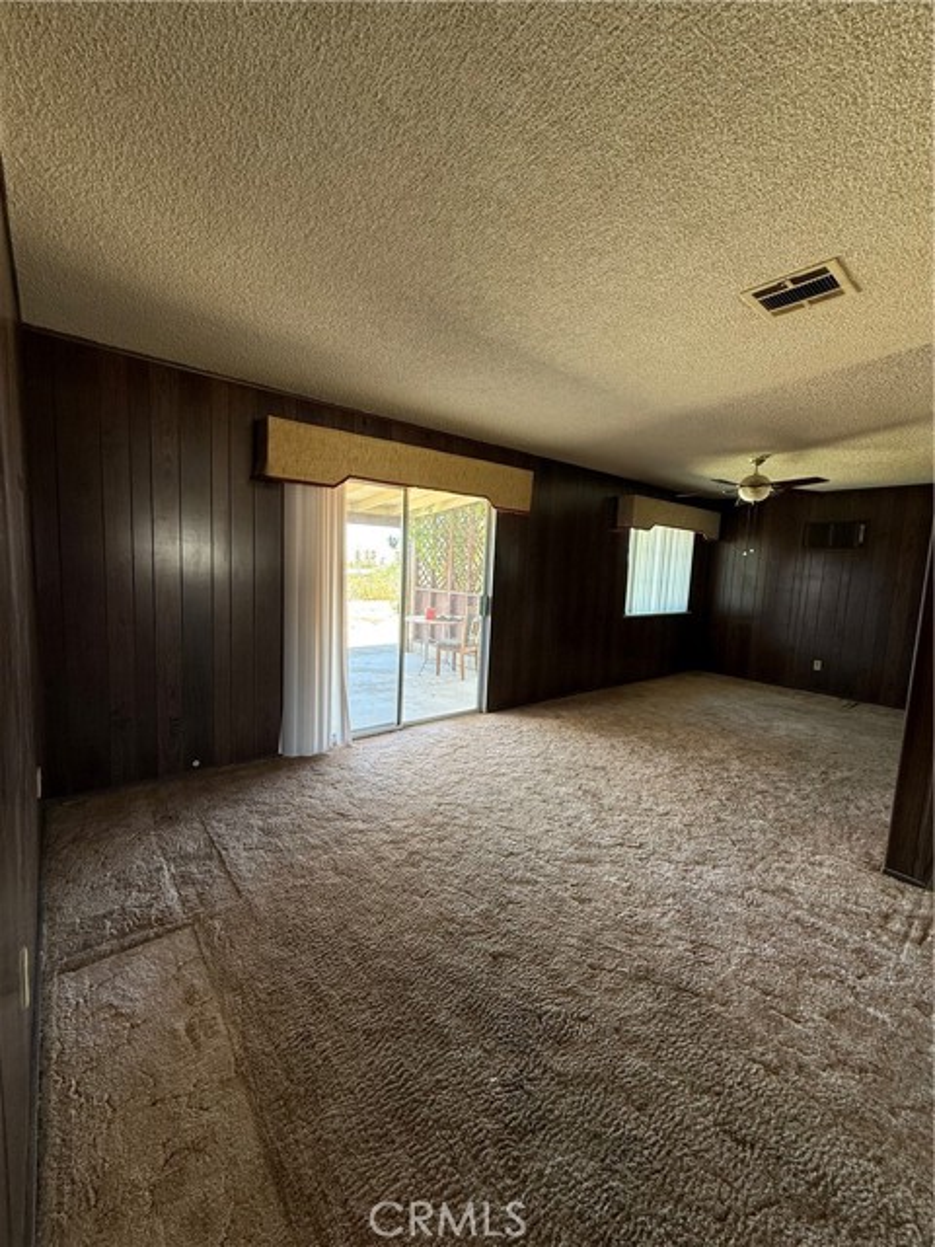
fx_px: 504
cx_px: 468
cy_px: 624
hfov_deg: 85.7
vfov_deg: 102.1
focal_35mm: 14
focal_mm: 2.22
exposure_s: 1/99
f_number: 2.2
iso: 125
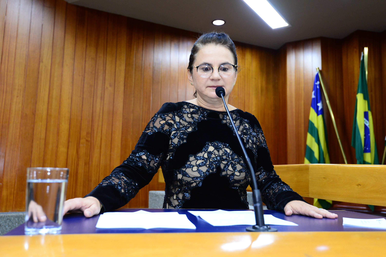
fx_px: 375
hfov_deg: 54.4
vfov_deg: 37.9
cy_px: 128
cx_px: 193
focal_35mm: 35
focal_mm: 35
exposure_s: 1/60
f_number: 4.5
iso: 2500
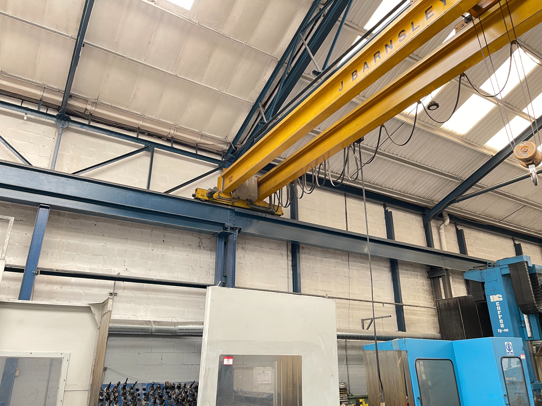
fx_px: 407
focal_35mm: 26
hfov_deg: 67.3
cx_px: 271
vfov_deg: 53.1
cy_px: 203
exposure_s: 1/70
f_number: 1.6
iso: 125
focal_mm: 5.1
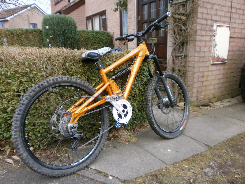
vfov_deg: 51.4
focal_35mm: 27
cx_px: 122
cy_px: 92
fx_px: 191
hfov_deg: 65.3
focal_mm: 4.8
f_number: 2.9
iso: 100
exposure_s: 1/100
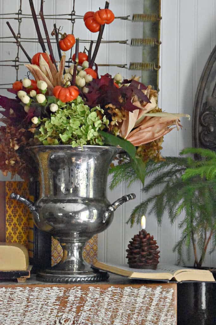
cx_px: 108
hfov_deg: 16.6
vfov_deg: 24.6
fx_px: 742
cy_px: 162
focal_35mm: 82
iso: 12800
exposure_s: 1/60
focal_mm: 55
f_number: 5.6
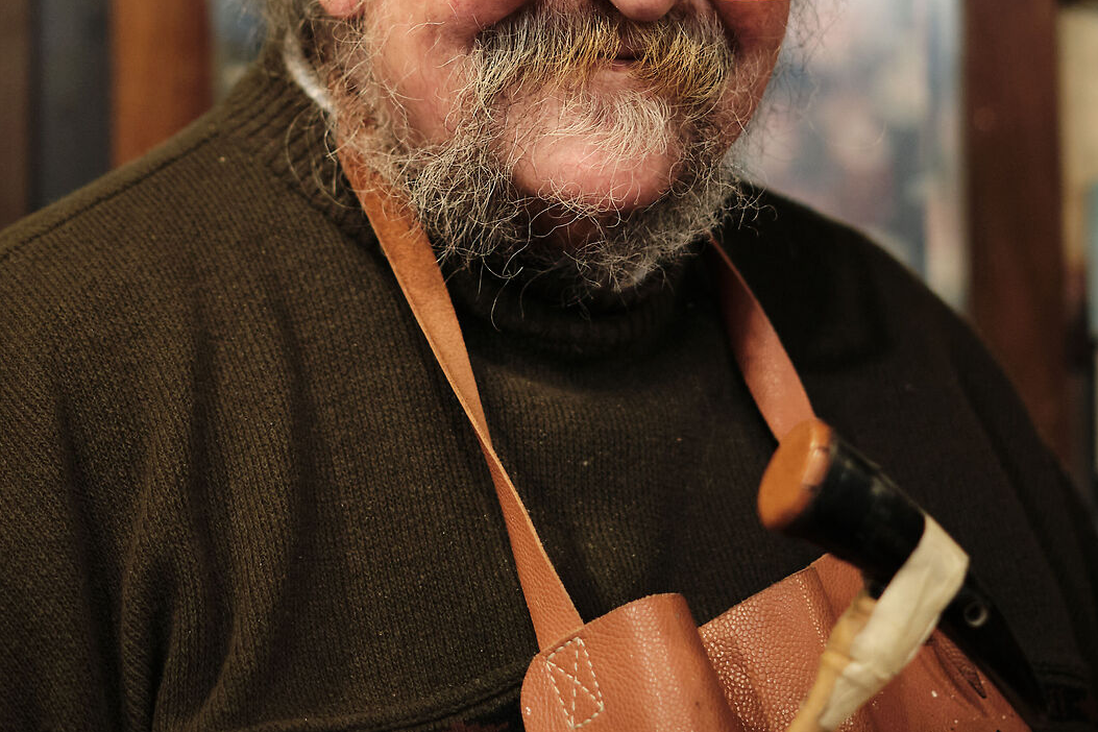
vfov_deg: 11.9
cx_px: 566
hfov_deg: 17.9
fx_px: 3477
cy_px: 54
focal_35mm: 114
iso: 640
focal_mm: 33
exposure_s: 1/160
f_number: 1.4
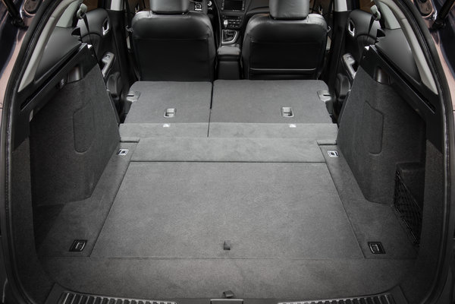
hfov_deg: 58.7
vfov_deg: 41.1
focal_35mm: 32
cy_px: 152
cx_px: 228
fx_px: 404
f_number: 11
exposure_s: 8
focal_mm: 32
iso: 100
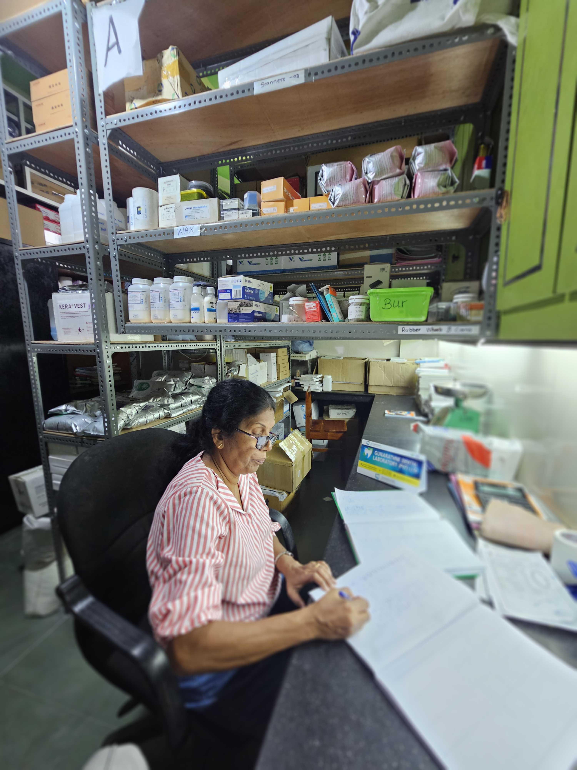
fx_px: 289
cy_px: 385
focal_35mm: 13
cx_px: 288
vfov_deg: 106.2
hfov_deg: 89.9
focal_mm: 2.2
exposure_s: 1/33.3
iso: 400
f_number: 2.2
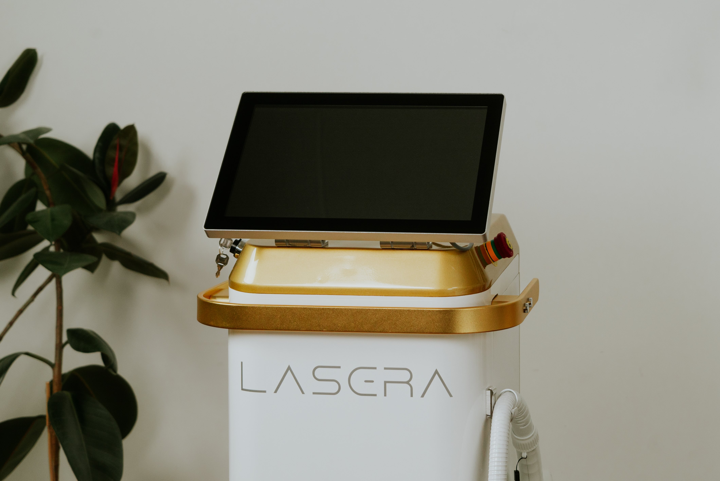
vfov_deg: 18.7
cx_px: 360
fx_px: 1461
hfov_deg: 27.7
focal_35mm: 73
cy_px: 240
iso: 500
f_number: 5.6
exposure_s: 1/250
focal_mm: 73
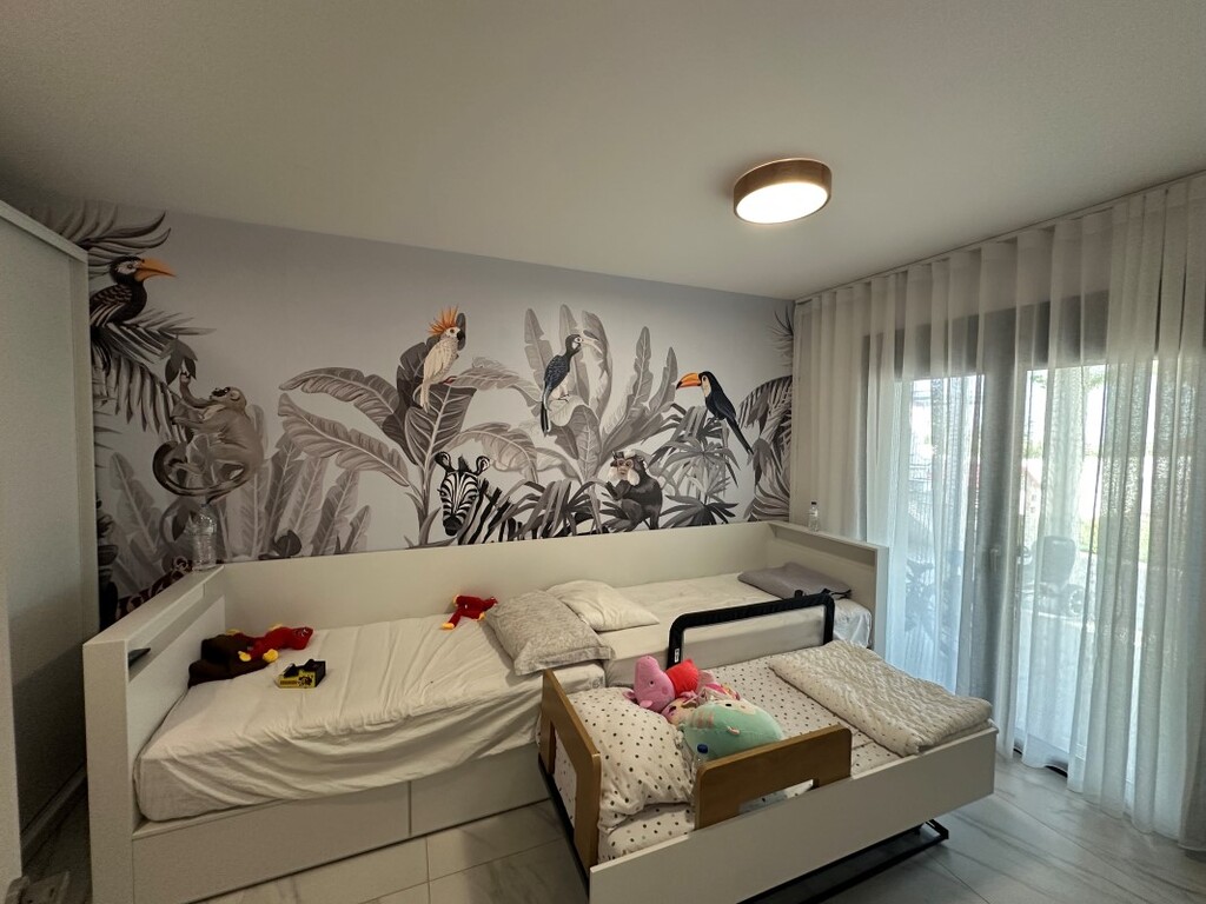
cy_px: 452
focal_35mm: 14
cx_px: 603
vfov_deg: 85.7
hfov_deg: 102.1
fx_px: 488
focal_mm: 2.22
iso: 250
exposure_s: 1/50
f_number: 2.2
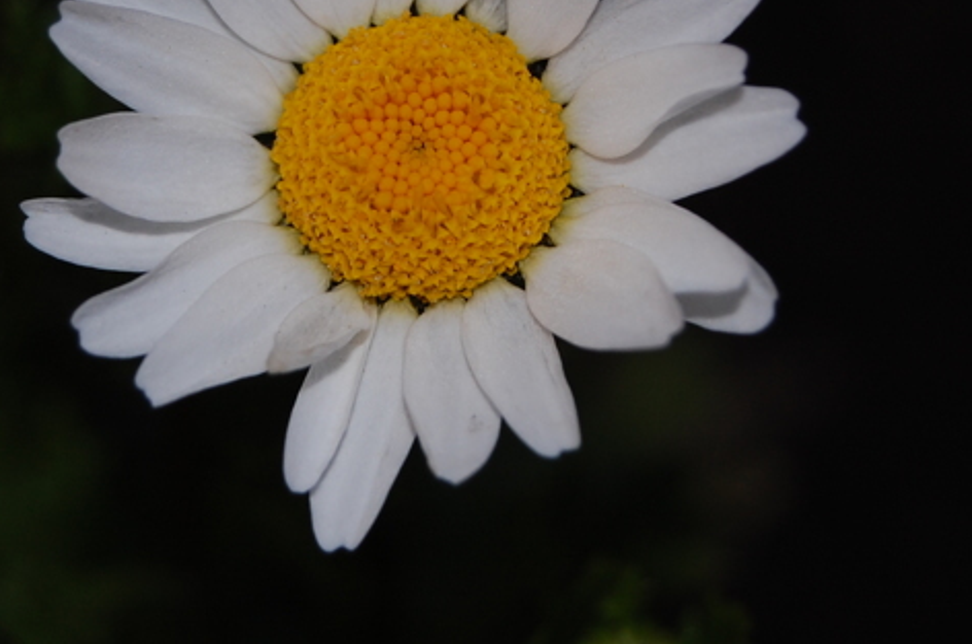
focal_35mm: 179
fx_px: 4827
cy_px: 245
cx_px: 402
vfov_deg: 7.6
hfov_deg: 11.5
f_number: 5.6
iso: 200
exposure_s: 1/125
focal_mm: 55
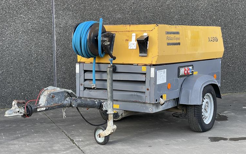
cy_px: 70
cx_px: 118
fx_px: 483
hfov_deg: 28.6
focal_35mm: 72
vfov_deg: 18.1
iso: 40
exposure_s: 1/99
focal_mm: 7.5
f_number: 2.2
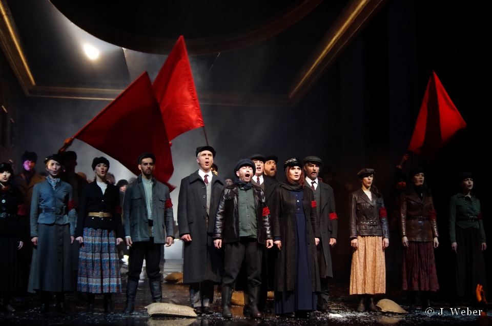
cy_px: 163
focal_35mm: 87
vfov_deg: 15.6
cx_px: 246
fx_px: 1187
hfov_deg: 23.4
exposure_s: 1/100
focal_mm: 57.5
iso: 3200
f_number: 4
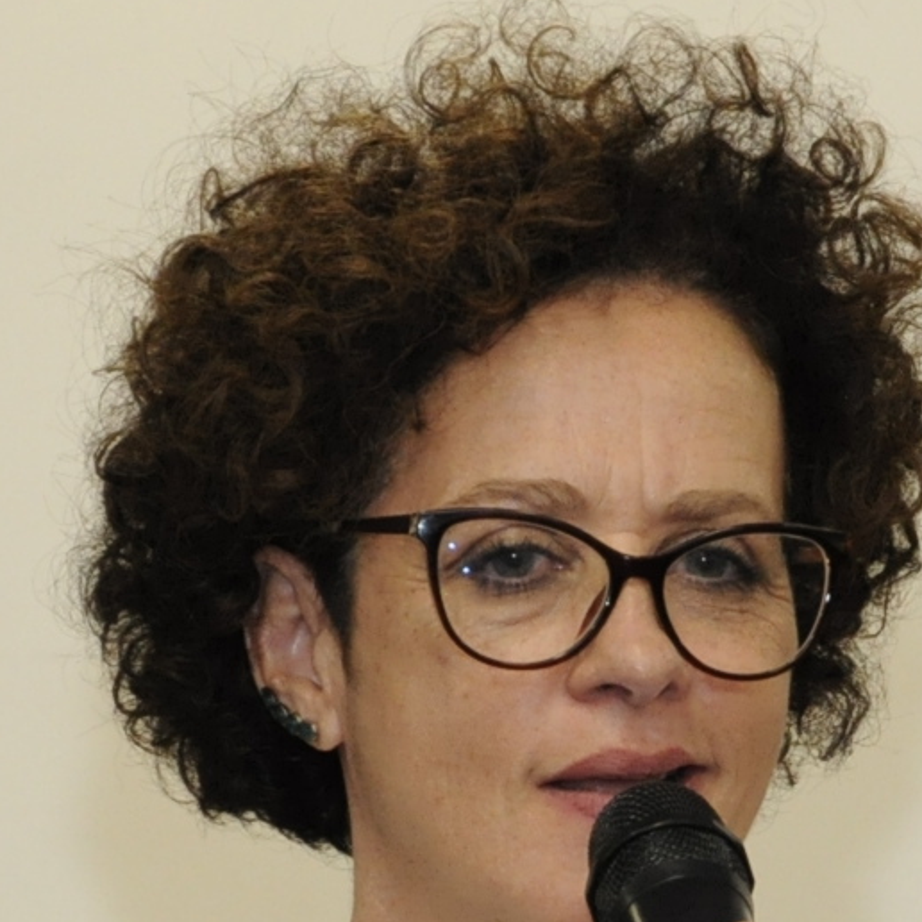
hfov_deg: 3.2
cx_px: 513
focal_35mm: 556
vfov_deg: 3.1
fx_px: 16747
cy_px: 1081
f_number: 5.6
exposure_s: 1/60
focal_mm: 105
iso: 1250
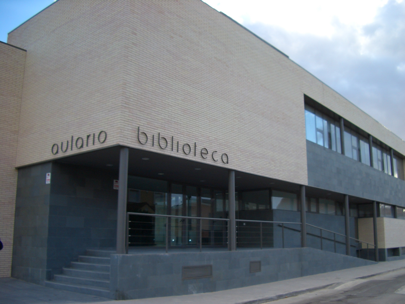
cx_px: 202
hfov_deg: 52.6
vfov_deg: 40.7
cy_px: 152
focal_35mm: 35
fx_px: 409
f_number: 2.6
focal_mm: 5.8
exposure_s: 1/320
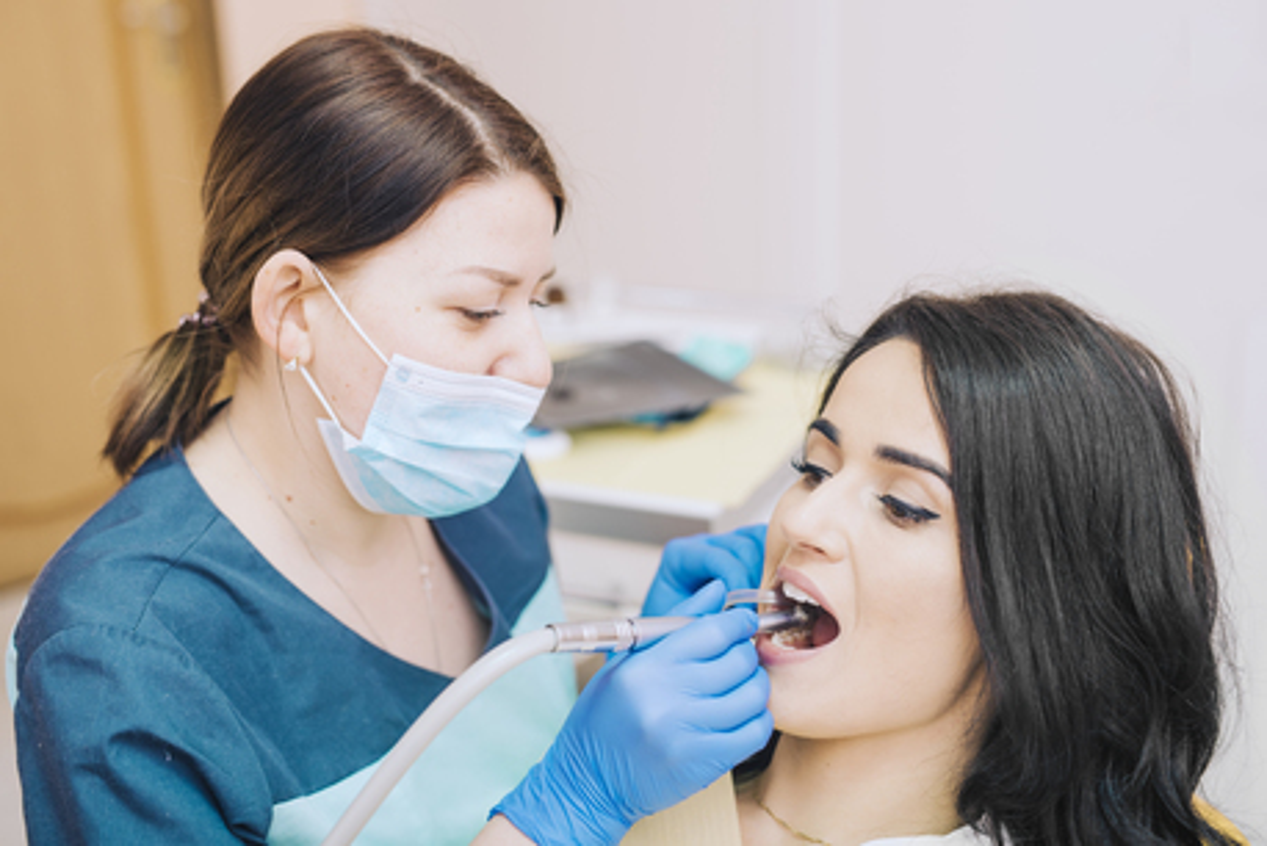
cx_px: 634
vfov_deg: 27.0
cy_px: 423
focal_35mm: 50
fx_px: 1761
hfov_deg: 39.6
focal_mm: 50
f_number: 2.5
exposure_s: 1/160
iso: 200
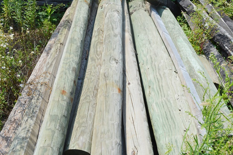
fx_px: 233
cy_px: 78
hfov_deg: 53.1
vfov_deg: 36.9
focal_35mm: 36
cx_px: 116
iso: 100
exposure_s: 1/250
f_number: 8
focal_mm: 24
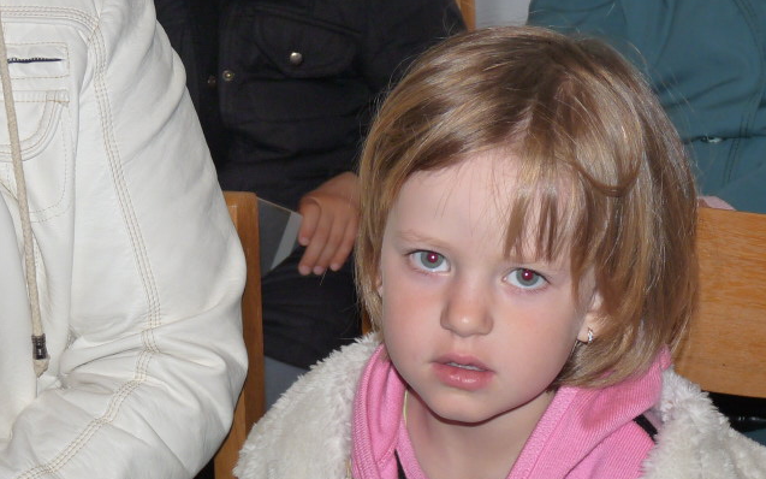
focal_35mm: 146
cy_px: 237
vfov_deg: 9.0
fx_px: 3048
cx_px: 382
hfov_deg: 14.3
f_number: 3.4
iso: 160
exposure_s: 1/40
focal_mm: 13.8
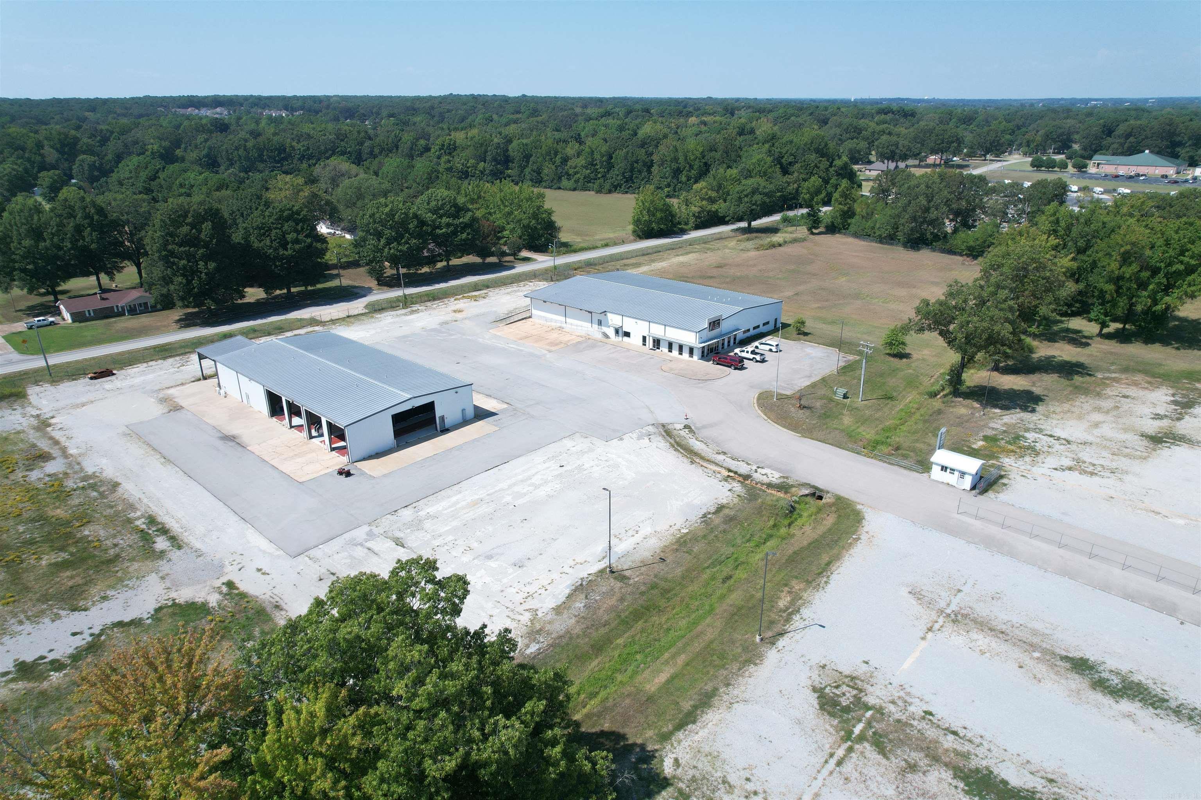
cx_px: 600
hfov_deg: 78.6
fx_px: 734
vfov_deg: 57.2
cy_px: 400
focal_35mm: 22
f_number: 2.8
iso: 100
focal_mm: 8.38
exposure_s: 1/1600
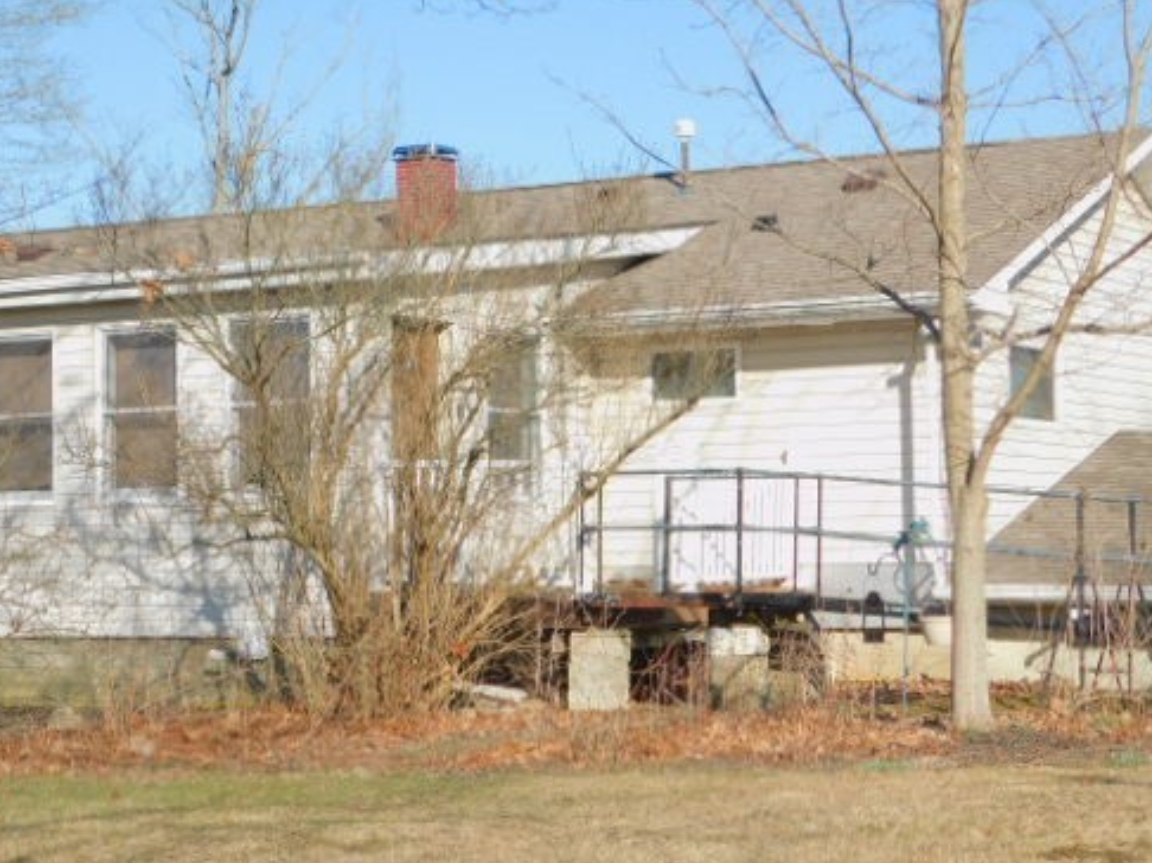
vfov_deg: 17.0
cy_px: 484
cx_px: 439
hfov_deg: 22.5
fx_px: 2894
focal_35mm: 87
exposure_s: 1/640
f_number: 4.2
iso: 125
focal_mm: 11.7
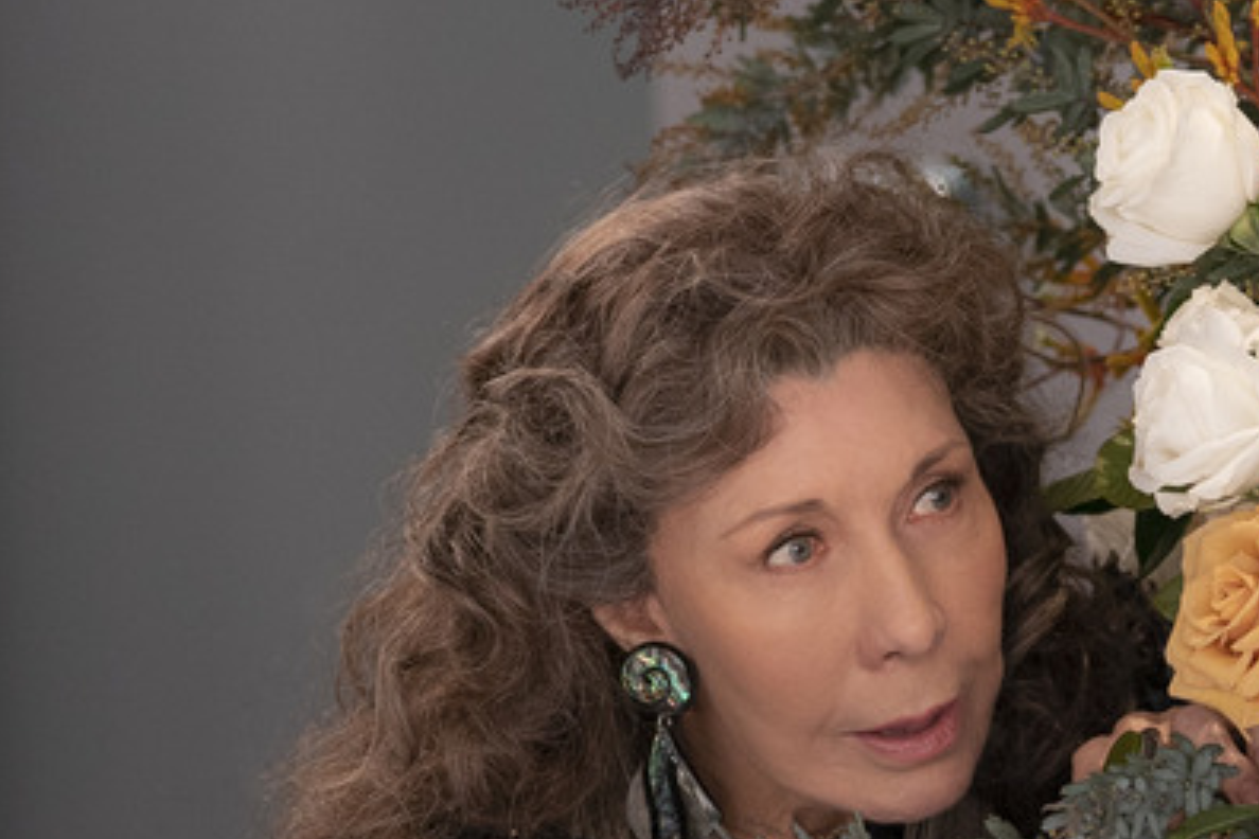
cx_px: 1199
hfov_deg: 6.4
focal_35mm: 319
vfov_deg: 4.3
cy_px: 639
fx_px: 11155
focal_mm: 108
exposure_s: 1/160
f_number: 3.2
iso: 1250
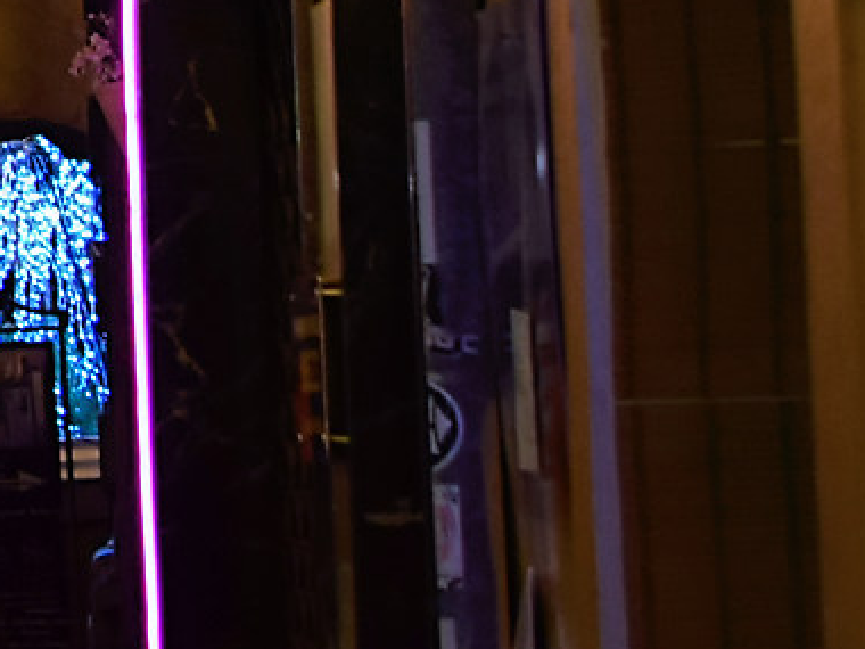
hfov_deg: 5.8
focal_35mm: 319
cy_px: -501
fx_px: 7972
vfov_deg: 4.6
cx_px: -1598
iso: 400
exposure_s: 1/80
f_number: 2.8
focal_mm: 35
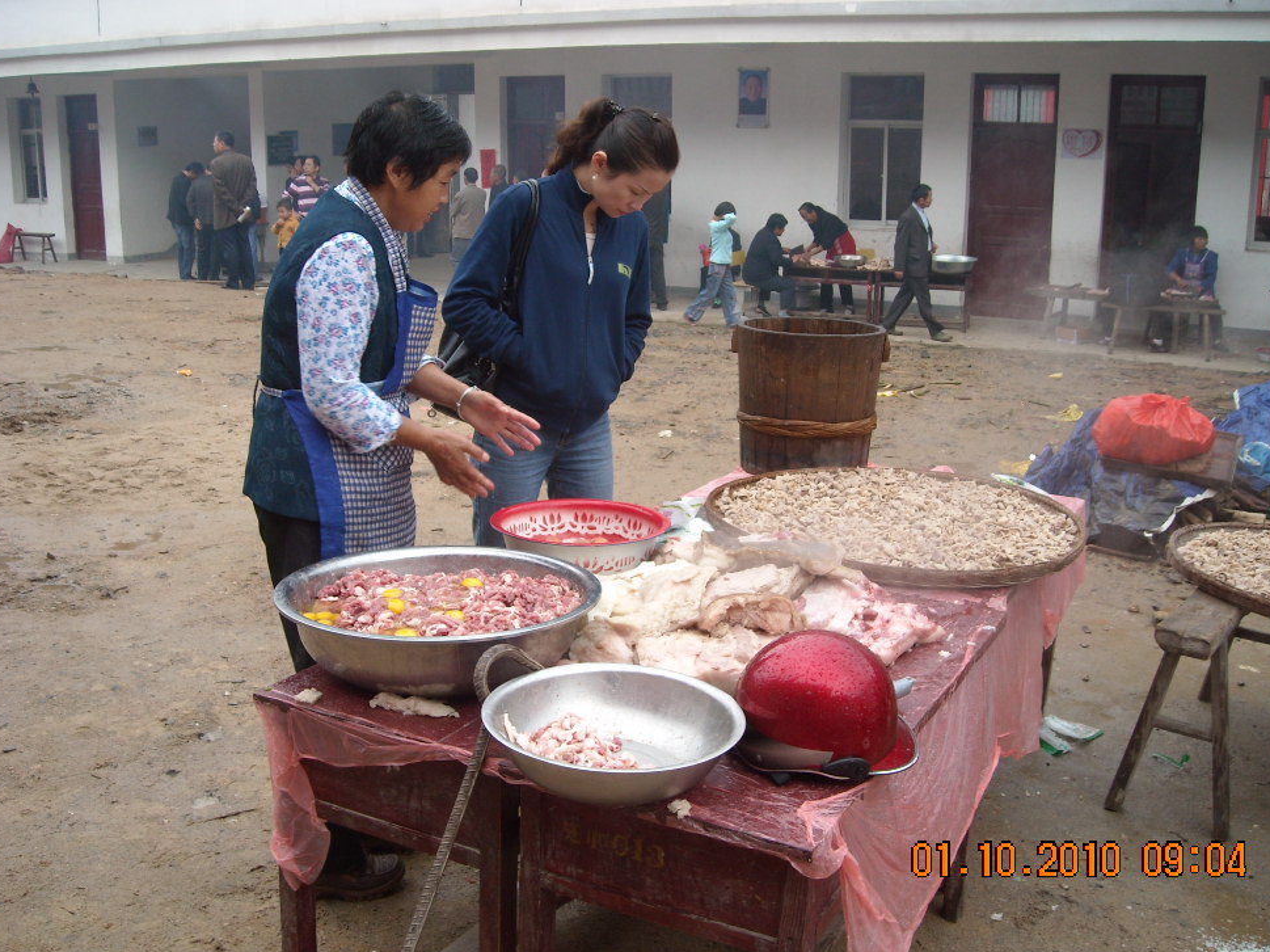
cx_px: 633
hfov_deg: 50.2
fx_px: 1357
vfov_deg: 38.6
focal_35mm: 37
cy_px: 462
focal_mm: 5.7
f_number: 2.8
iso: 64
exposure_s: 1/154
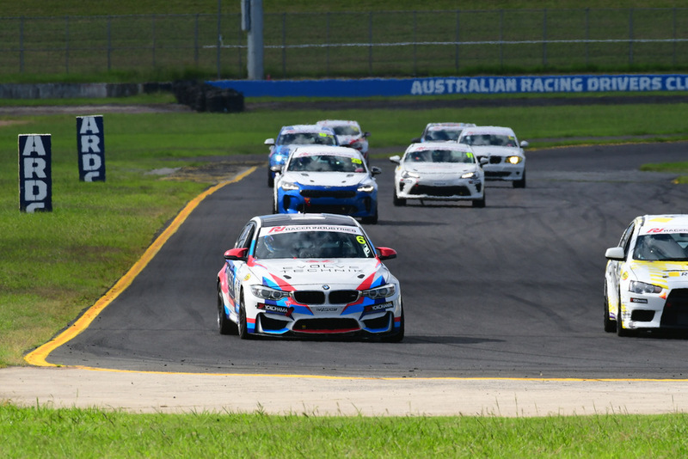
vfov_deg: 2.2
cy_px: 230
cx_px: 344
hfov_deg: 3.4
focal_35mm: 615
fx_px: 11757
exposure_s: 1/640
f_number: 11
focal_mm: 410
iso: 500
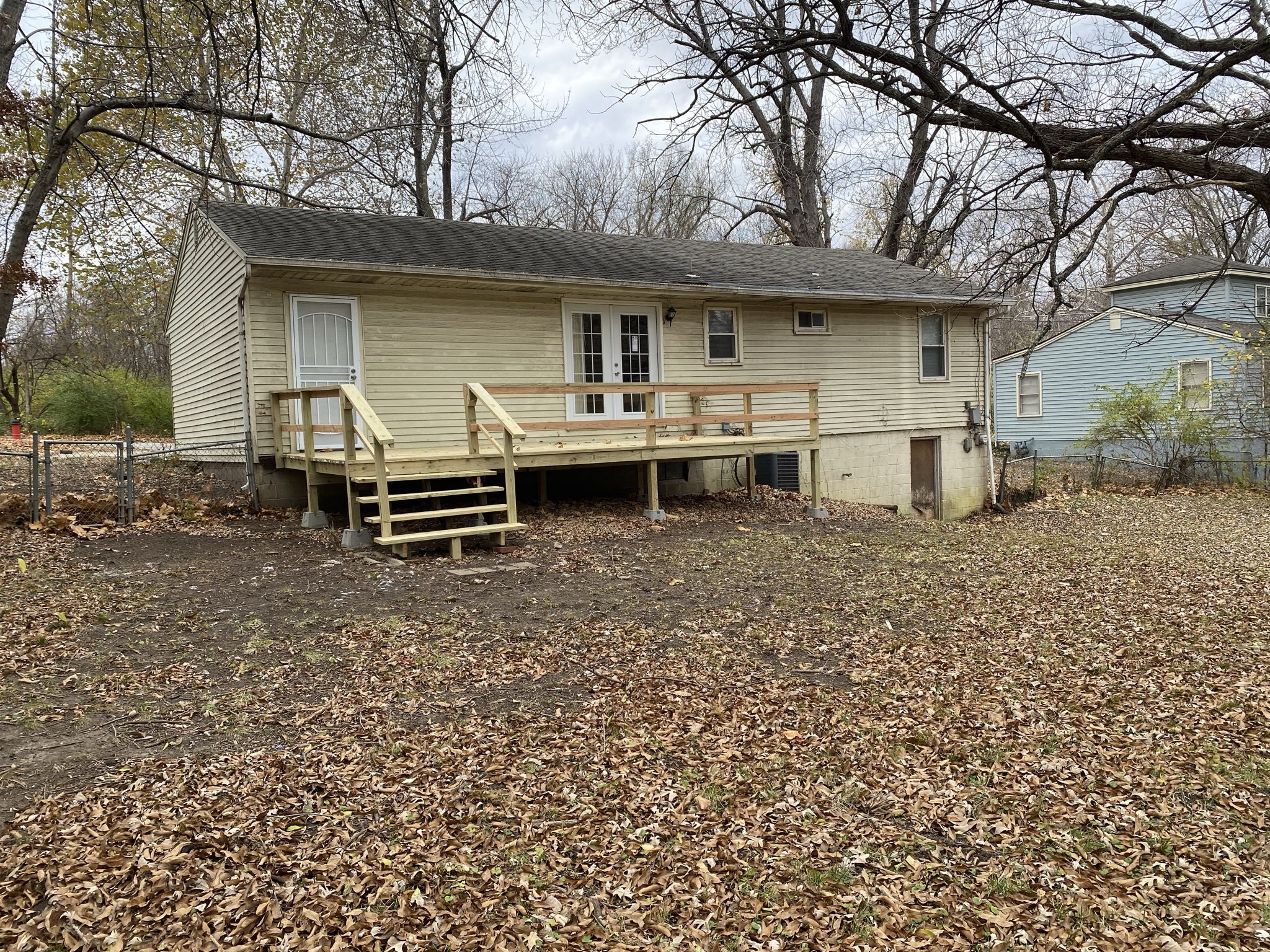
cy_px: 476
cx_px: 635
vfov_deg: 53.1
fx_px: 954
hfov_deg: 67.3
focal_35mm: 26
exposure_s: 1/454
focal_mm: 4.25
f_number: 1.8
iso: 32
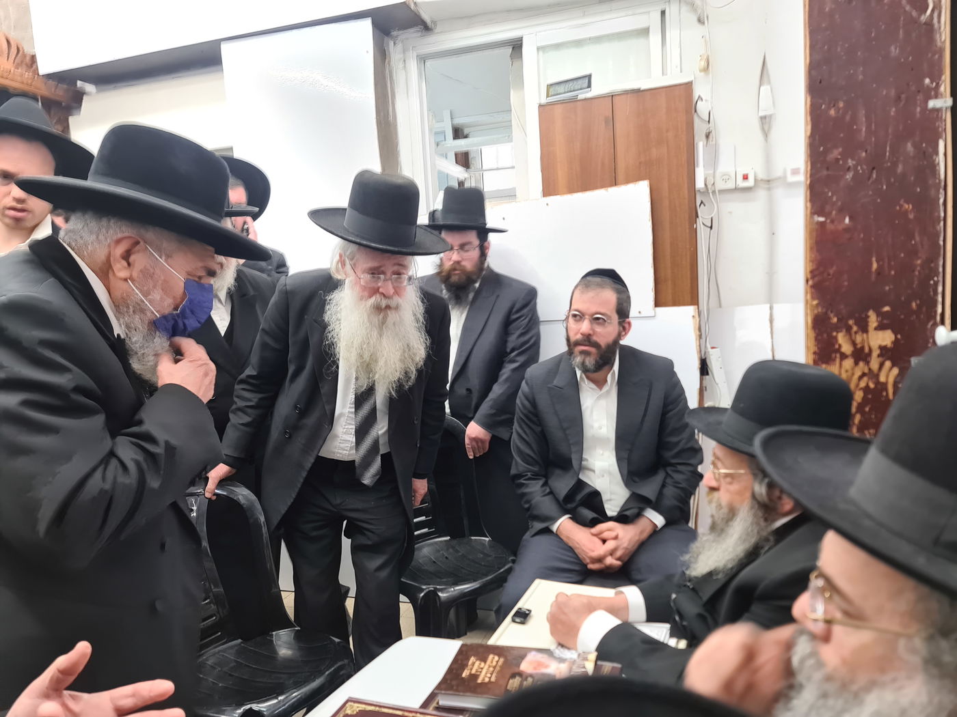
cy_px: 358
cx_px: 478
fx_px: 691
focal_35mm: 25
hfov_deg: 69.4
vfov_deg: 54.9
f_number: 1.8
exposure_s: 1/50
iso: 50
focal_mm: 7
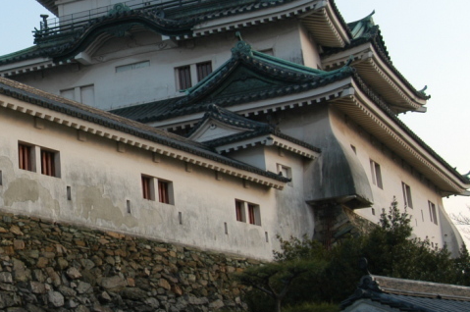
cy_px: 124
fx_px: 1004
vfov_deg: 17.6
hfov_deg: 25.5
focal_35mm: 77
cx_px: 41
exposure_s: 1/160
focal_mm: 24
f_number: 6.3
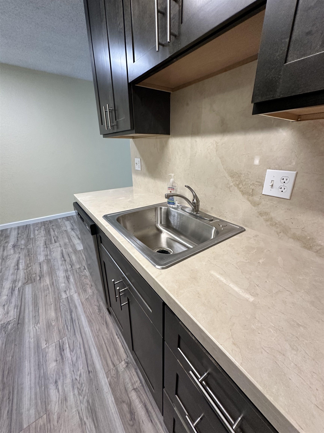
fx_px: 175
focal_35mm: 14
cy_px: 216
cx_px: 162
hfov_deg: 85.7
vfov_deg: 102.1
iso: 320
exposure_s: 1/120
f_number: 2.2
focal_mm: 2.22
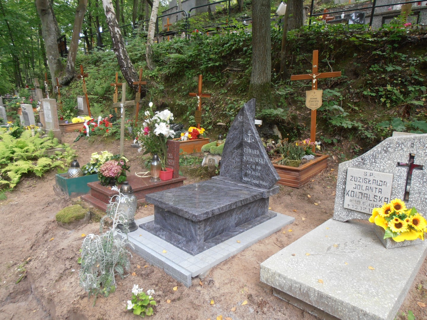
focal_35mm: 24
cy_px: 160
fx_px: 296
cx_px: 214
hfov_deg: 71.6
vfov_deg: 56.8
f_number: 3
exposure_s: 1/50
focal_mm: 4.2
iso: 80
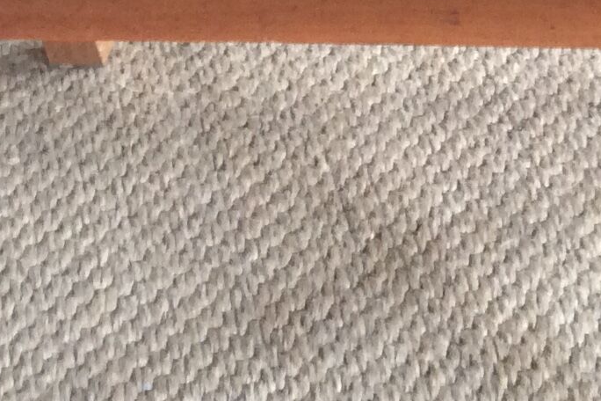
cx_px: 443
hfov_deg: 16.2
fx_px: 2103
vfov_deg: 10.7
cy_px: -49
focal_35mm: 126
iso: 80
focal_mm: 3.3
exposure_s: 1/25
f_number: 2.4
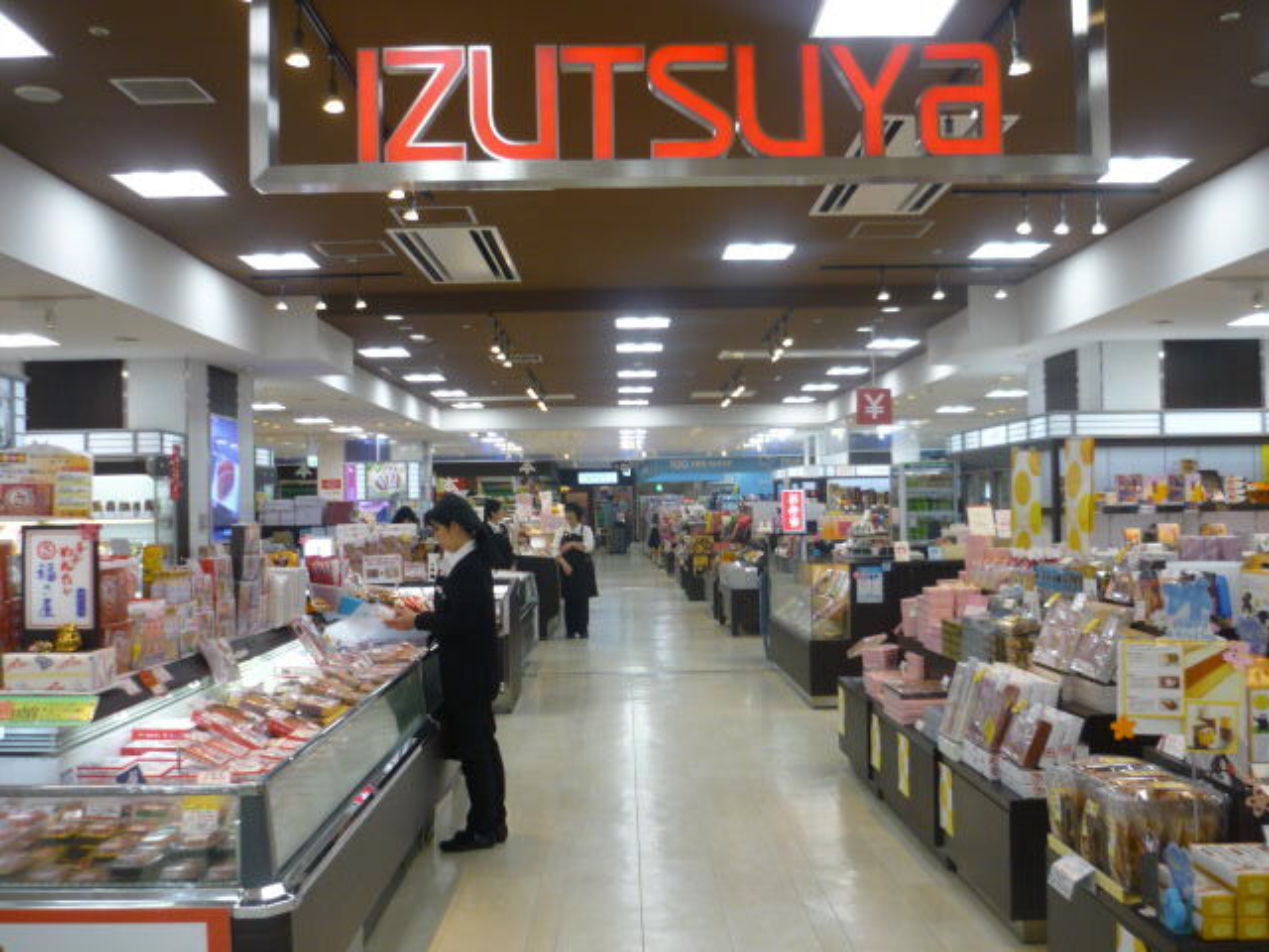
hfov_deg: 55.4
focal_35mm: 33
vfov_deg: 42.9
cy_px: 476
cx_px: 634
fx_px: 1210
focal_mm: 5.5
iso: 100
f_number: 2.8
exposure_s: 1/50
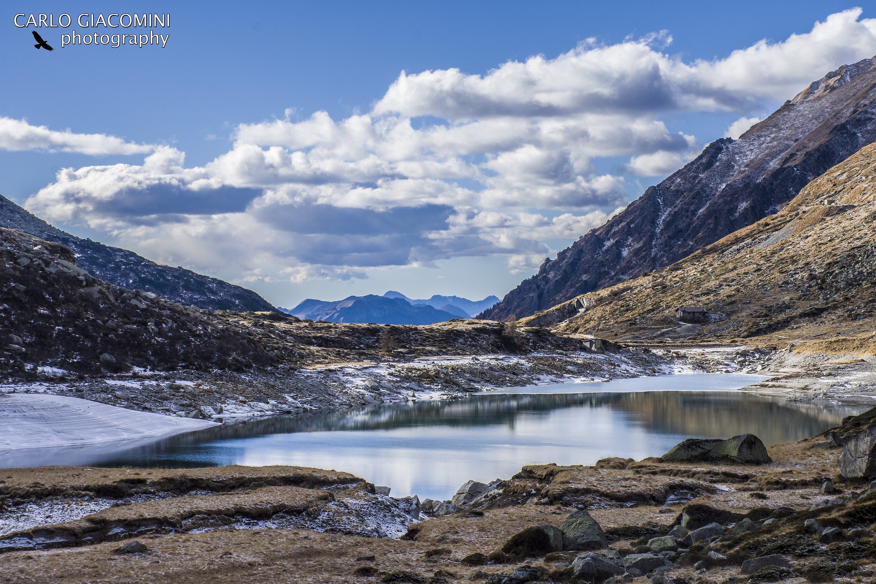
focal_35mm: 90
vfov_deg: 15.2
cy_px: 292
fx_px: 2190
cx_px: 438
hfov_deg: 22.6
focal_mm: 60
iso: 800
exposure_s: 1/1000
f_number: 13
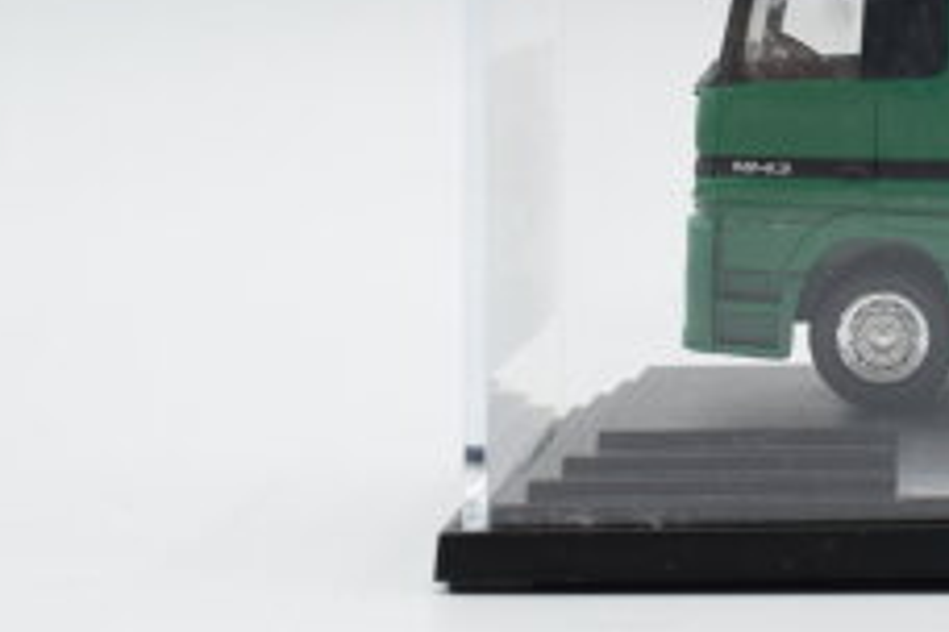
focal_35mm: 138
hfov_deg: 14.3
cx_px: 1182
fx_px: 3646
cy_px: 139
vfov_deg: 9.9
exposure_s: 1/125
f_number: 8
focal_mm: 35
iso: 250
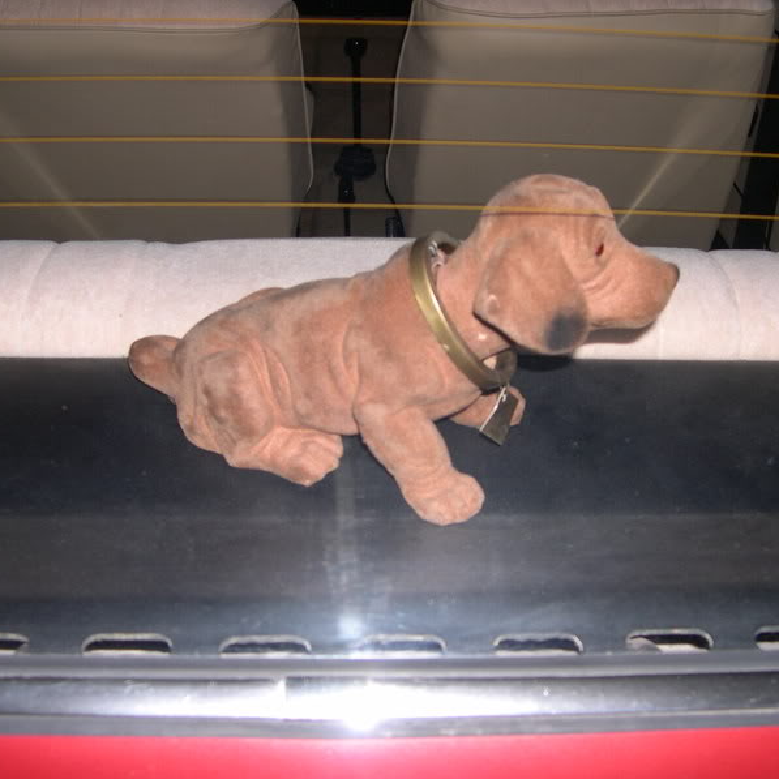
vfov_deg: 37.6
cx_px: 406
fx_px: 1146
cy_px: 389
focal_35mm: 45
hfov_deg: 37.5
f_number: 2.8
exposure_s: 1/60
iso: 100
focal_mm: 8
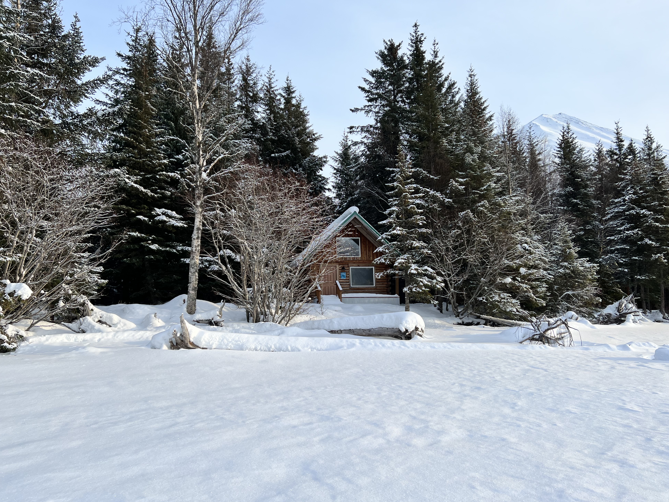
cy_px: 255
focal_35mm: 27
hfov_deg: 65.3
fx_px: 522
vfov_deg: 51.3
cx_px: 330
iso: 50
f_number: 1.5
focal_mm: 5.7
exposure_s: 1/1183
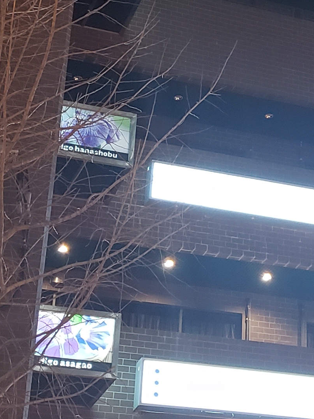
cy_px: 96
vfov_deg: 19.9
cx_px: 403
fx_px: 1186
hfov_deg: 14.5
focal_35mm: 98
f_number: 1.5
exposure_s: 1/20
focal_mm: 4.3
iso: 250
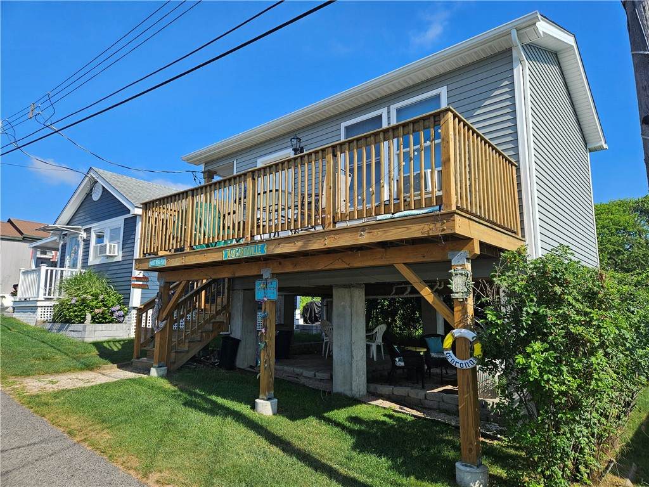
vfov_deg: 58.9
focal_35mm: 23
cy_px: 244
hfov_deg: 73.9
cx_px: 324
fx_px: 431
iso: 25
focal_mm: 5.4
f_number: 1.8
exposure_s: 1/1336
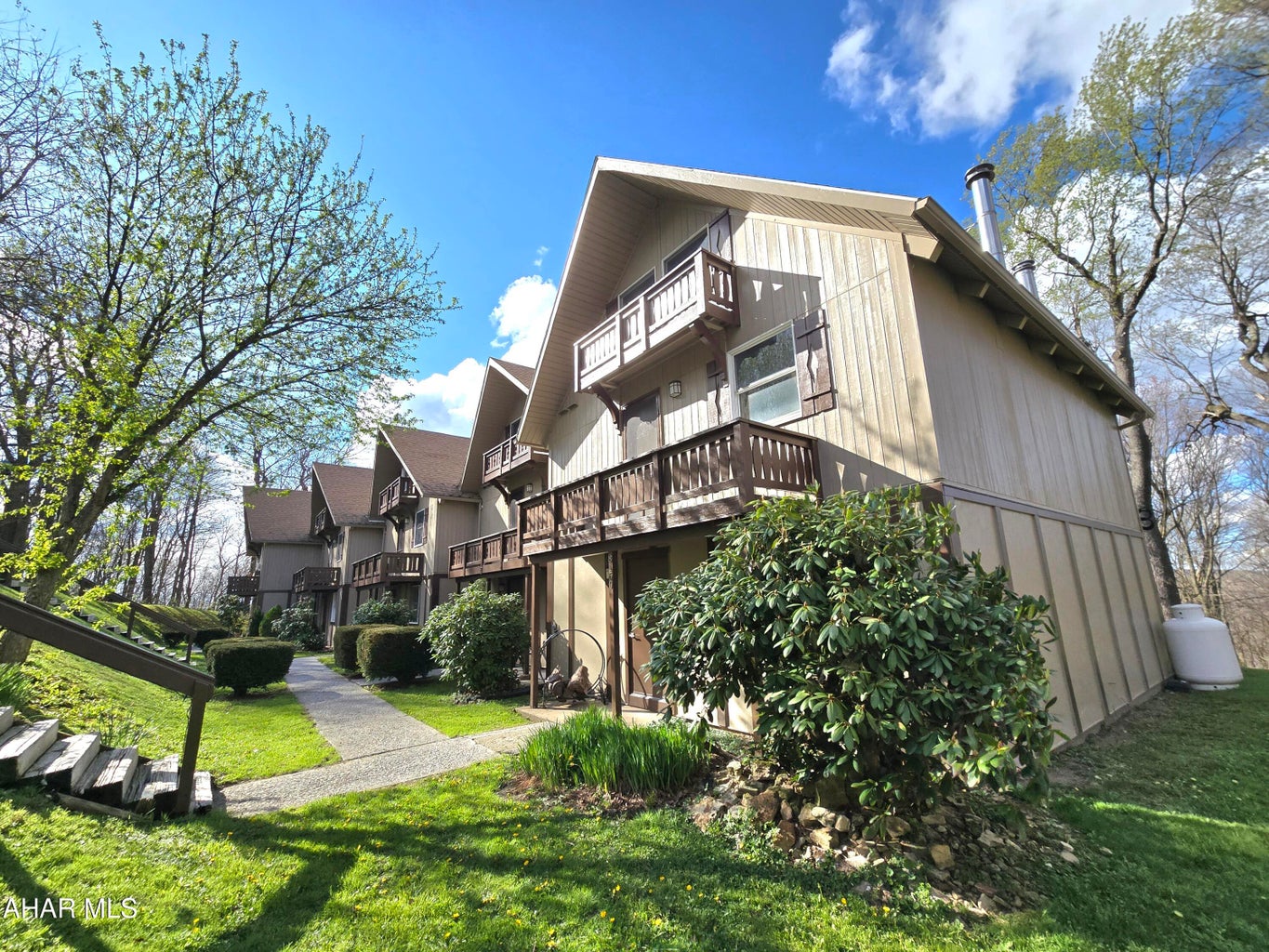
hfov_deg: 106.2
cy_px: 476
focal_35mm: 13
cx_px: 634
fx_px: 477
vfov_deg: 89.9
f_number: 2.2
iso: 50
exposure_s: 1/1667
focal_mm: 2.2
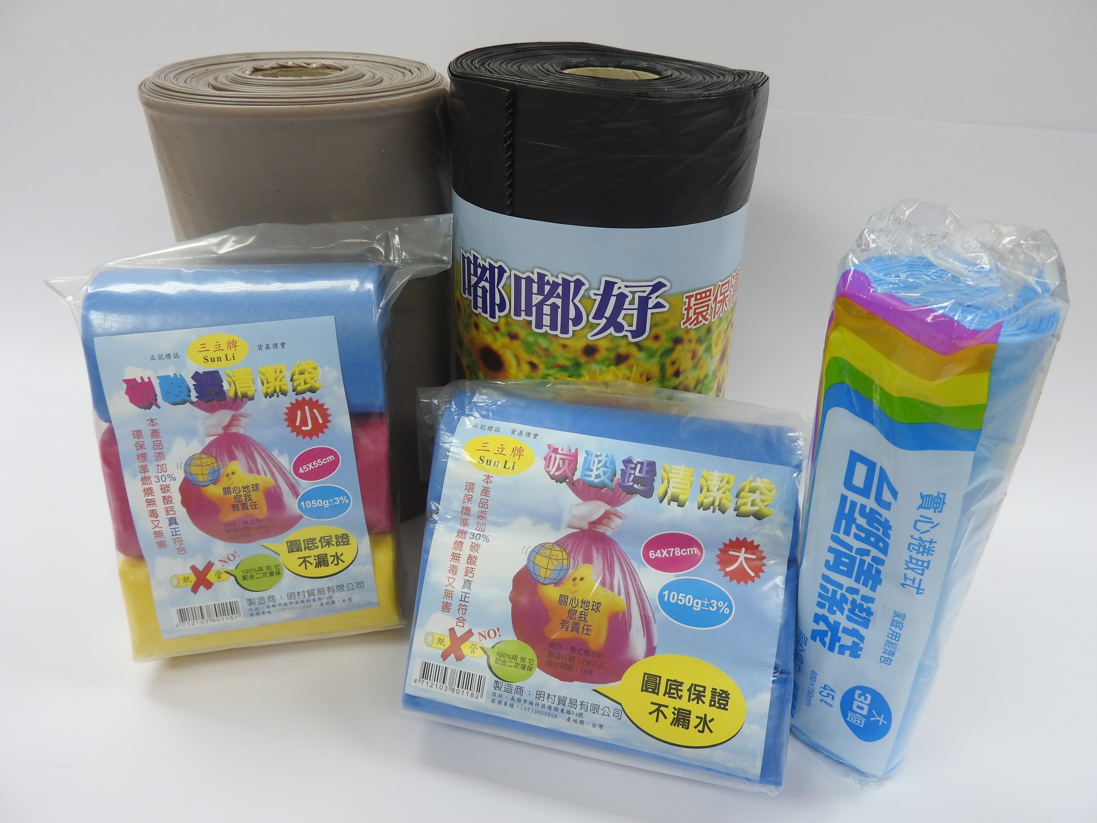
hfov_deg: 71.6
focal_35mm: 24
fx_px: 761
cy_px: 412
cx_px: 548
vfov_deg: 56.8
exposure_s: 1/30
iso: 110
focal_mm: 4.3
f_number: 3.3
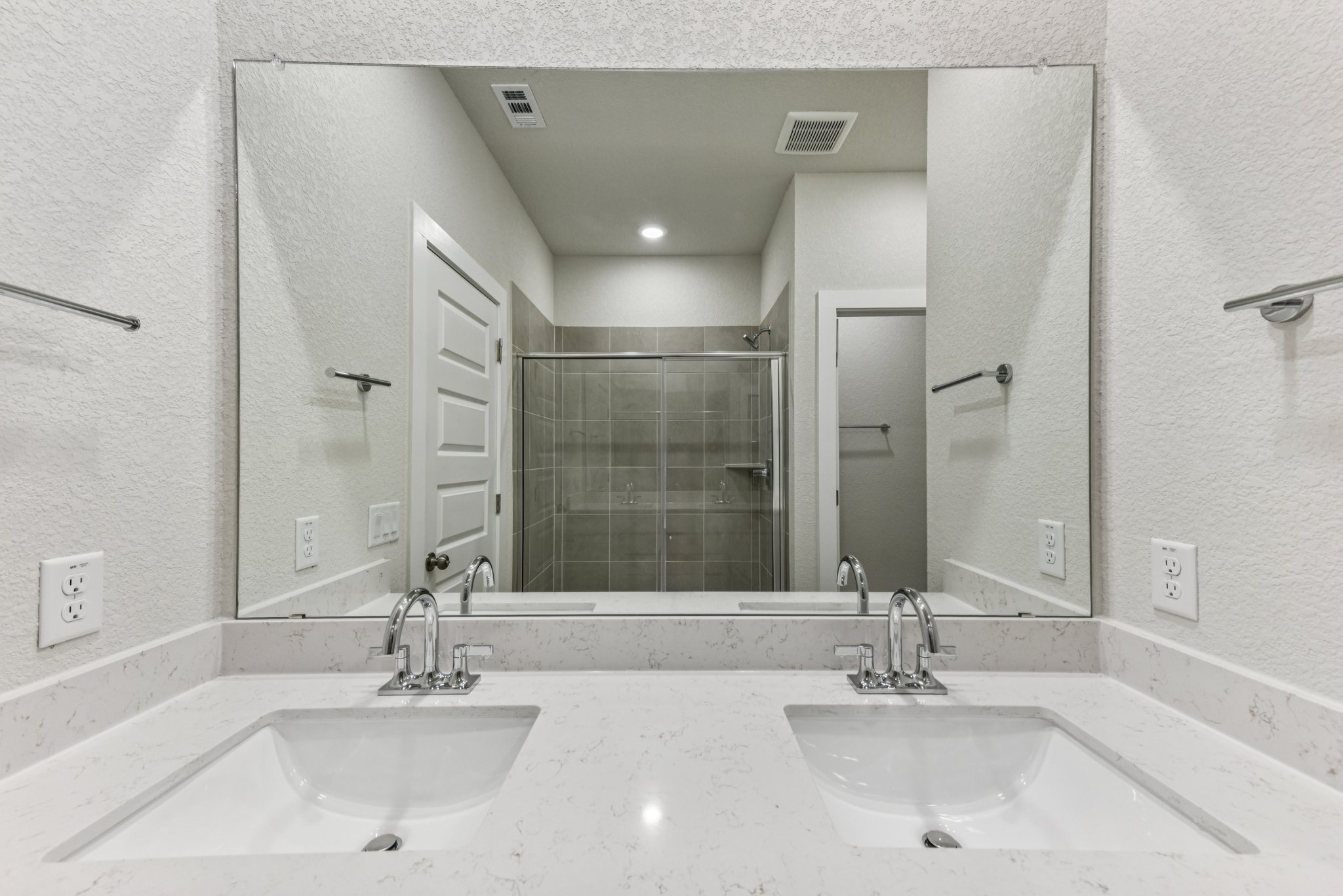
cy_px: 448
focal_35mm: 14
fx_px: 522
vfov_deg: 81.2
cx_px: 672
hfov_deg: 104.2
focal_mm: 14
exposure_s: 1/25
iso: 400
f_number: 8
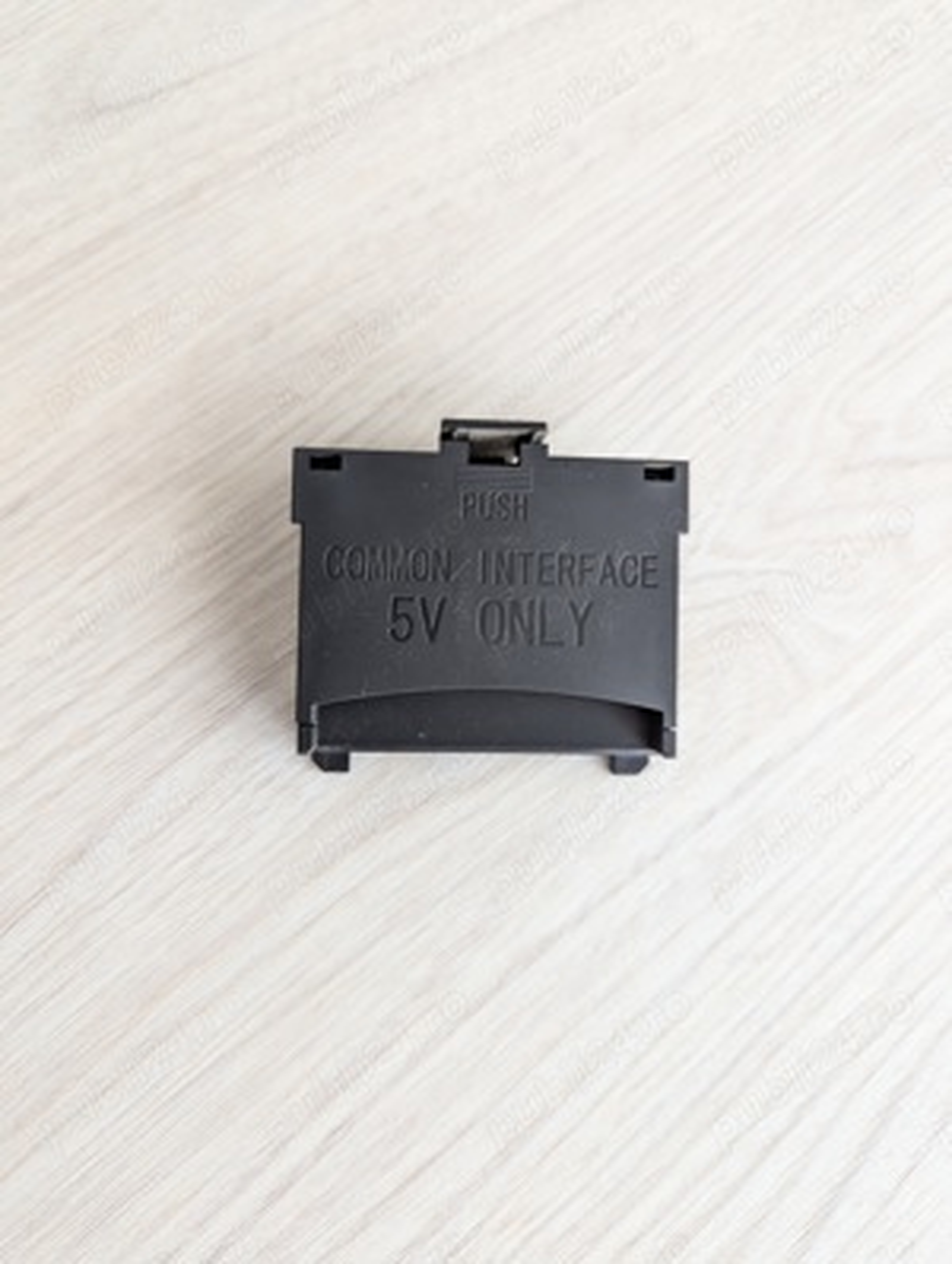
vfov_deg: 71.5
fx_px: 877
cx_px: 476
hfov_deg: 57.0
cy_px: 632
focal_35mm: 24
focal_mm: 6.81
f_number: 1.85
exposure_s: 1/30.8
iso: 122
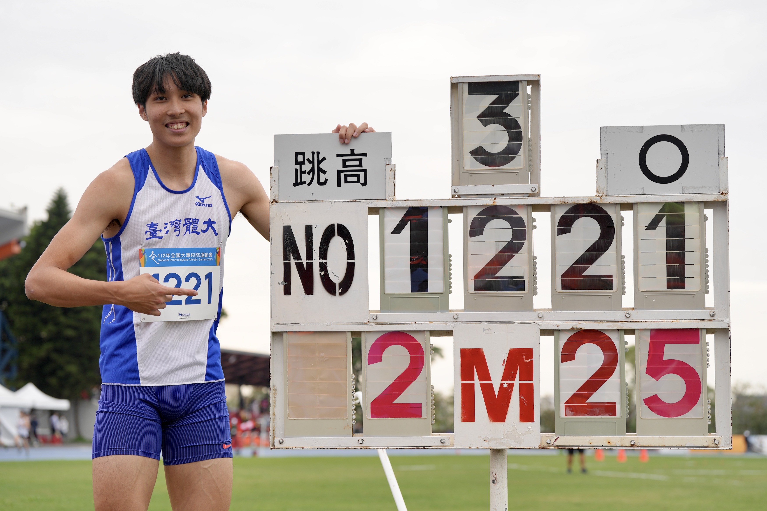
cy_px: 256
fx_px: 1491
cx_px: 384
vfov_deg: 19.5
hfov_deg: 28.8
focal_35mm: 70
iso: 100
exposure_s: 1/160
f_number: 4
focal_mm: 70
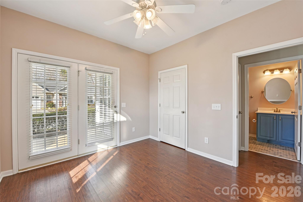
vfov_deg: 81.2
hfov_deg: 104.3
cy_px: 101
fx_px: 118
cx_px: 152
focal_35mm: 14
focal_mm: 14
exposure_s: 1/60
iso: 200
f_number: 8
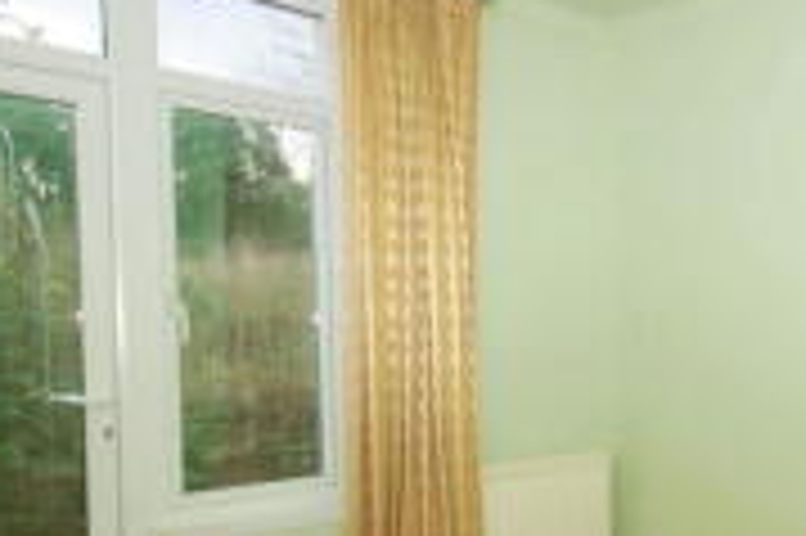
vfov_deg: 33.2
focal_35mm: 40
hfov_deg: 44.2
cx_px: 725
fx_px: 895
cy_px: 340
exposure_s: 1/60
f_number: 4
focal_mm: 10
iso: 360
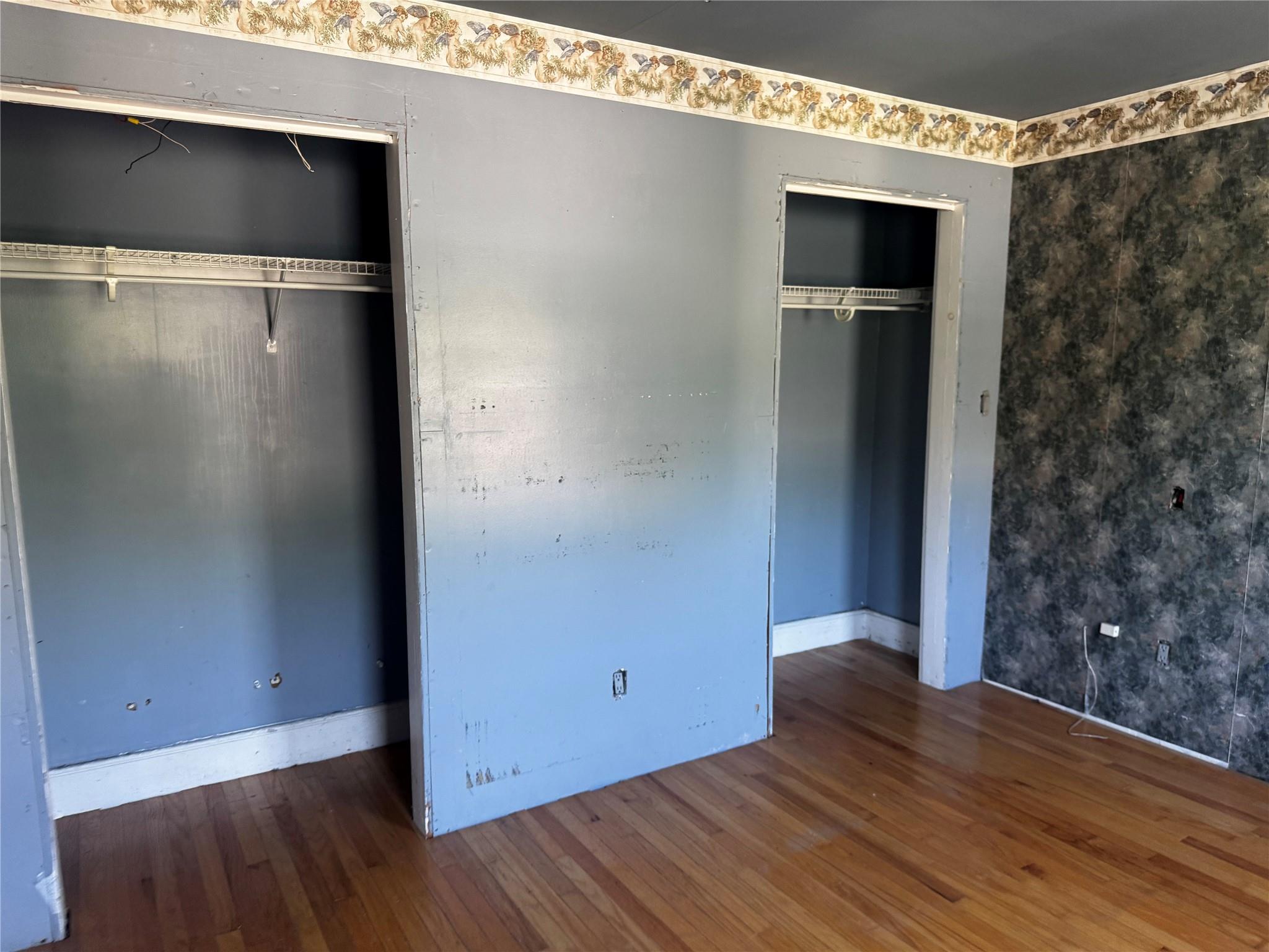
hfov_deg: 71.6
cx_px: 634
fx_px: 880
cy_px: 476
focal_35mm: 24
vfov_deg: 56.8
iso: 200
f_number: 1.78
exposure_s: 1/61
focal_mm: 6.76
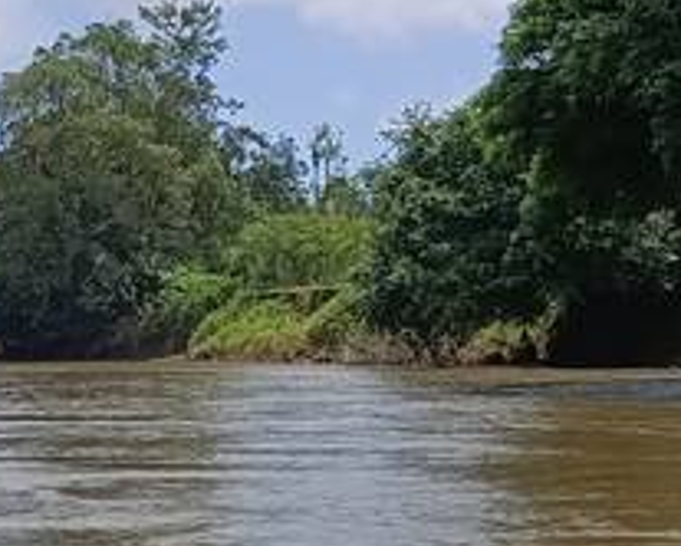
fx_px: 2280
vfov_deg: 13.6
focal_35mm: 113
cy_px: 187
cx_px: 112
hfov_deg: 16.8
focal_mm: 4.94
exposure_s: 1/2160
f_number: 1.5
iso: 50
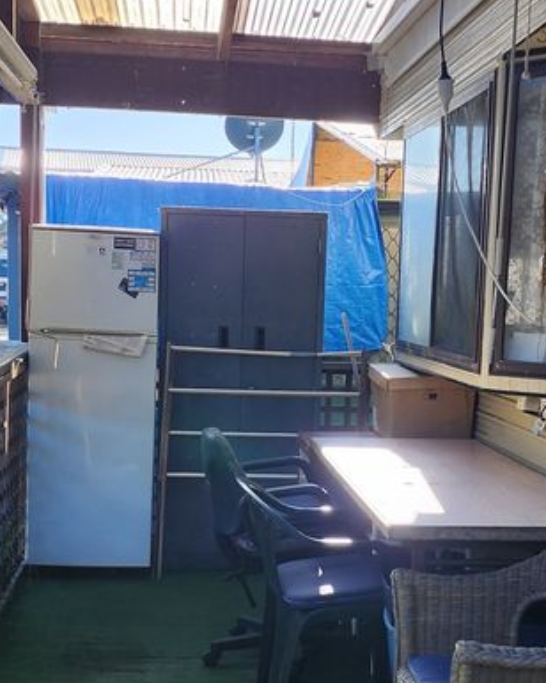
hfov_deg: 24.2
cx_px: 277
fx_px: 1273
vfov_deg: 29.8
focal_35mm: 63
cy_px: 463
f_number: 1.8
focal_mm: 6.4
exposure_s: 1/180
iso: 20
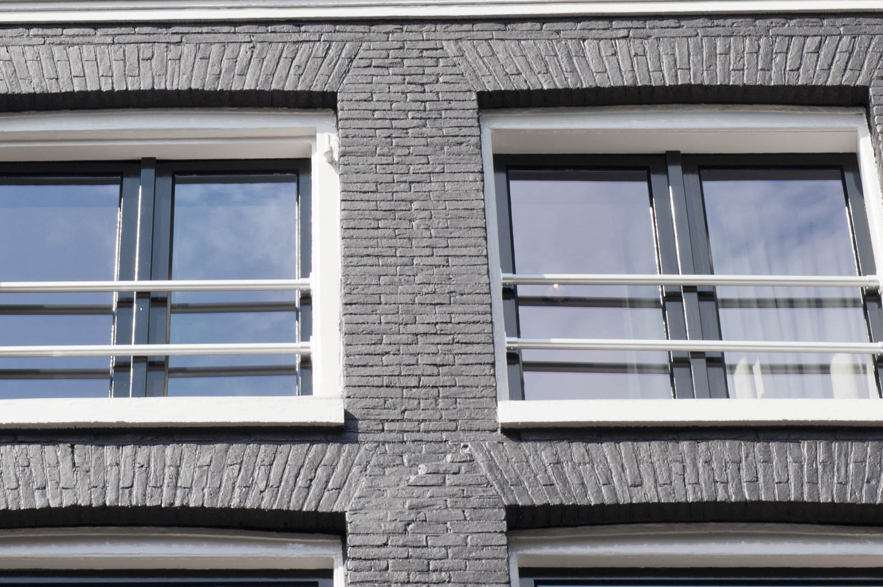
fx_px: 3799
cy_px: 56
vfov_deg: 8.8
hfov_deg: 13.2
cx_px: 158
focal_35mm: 155
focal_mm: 70
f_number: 13
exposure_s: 1/250
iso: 400
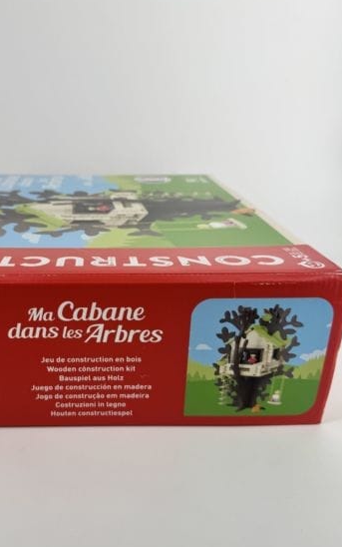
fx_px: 462
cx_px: 104
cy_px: 288
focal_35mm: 31
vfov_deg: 61.2
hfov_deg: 39.9
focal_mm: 6.76
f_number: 1.78
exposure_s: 1/832
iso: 80
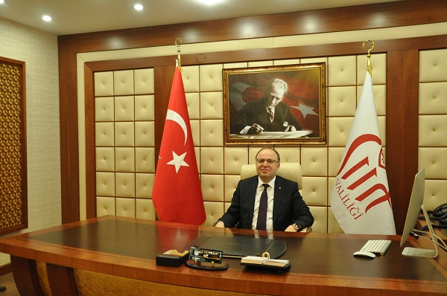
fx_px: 446
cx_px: 224
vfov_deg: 36.8
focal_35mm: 36
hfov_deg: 53.2
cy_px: 148
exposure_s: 1/60
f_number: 3.8
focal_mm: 24
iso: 1600
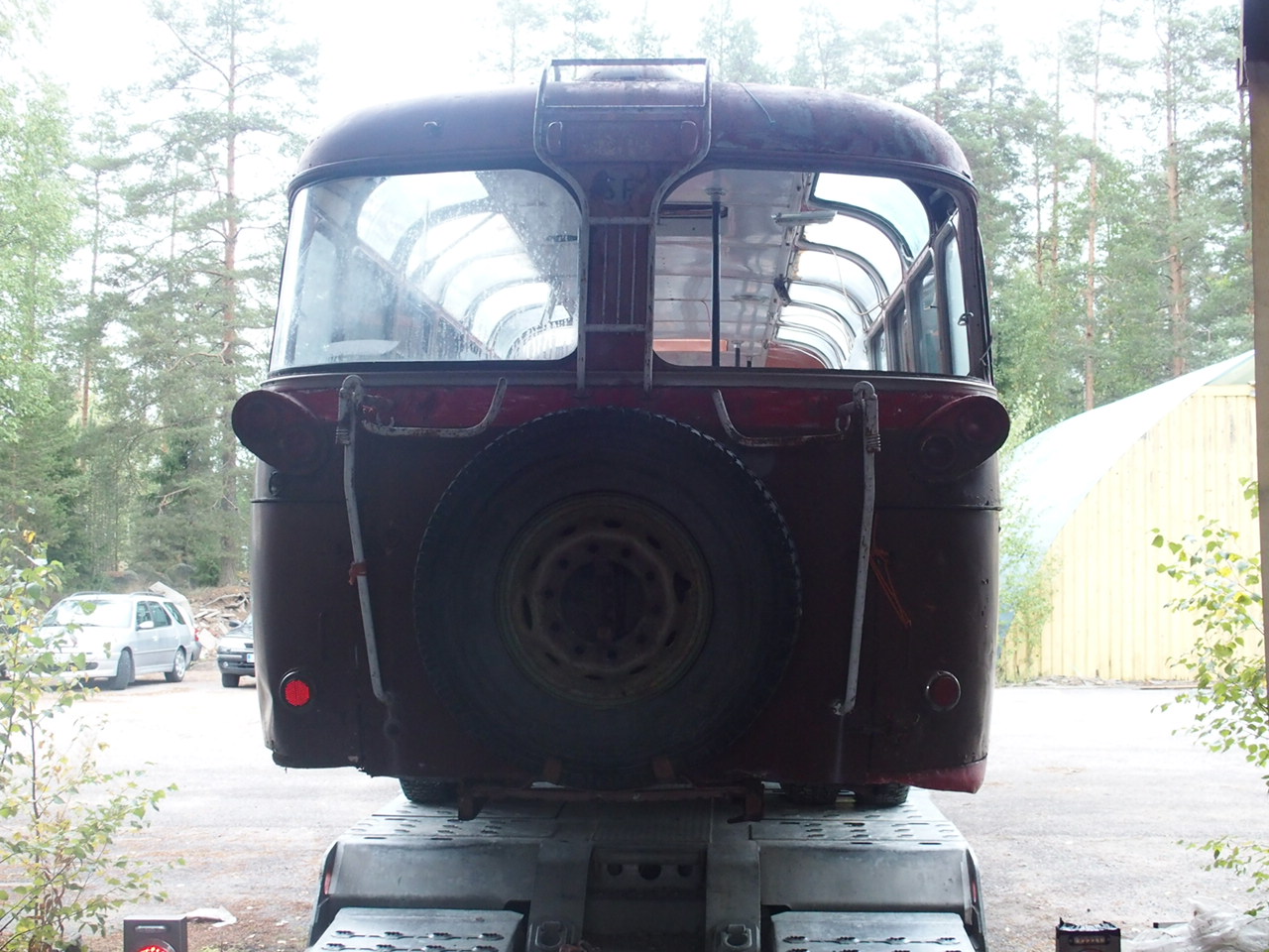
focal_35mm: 46
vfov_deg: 31.5
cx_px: 634
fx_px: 1686
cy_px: 476
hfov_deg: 41.2
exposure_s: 1/200
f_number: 3.5
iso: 800
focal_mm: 9.8
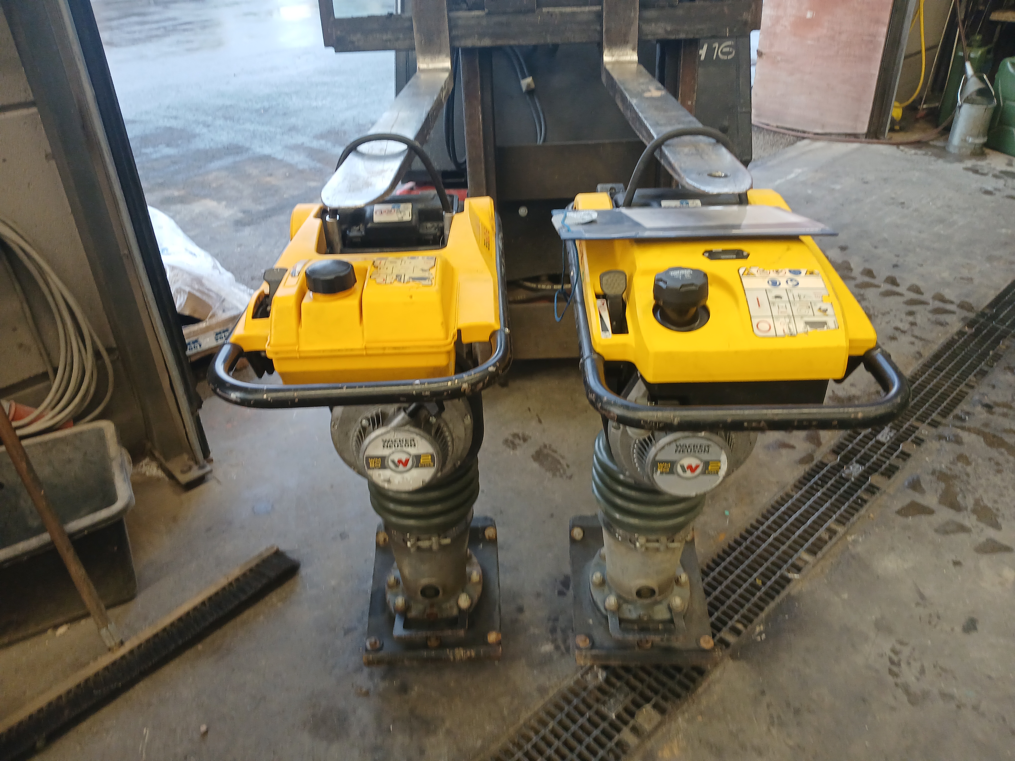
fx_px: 762
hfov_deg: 67.3
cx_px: 508
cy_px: 380
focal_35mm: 26
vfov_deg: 53.1
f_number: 1.8
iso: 125
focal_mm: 3.98
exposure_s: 1/50
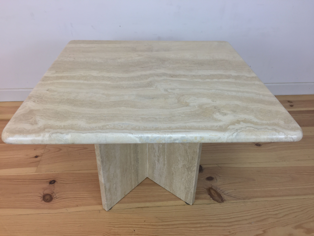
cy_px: 118
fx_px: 263
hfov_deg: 61.7
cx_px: 157
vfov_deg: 48.2
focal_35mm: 29
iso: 32
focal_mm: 4.15
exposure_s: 1/33
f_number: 2.2
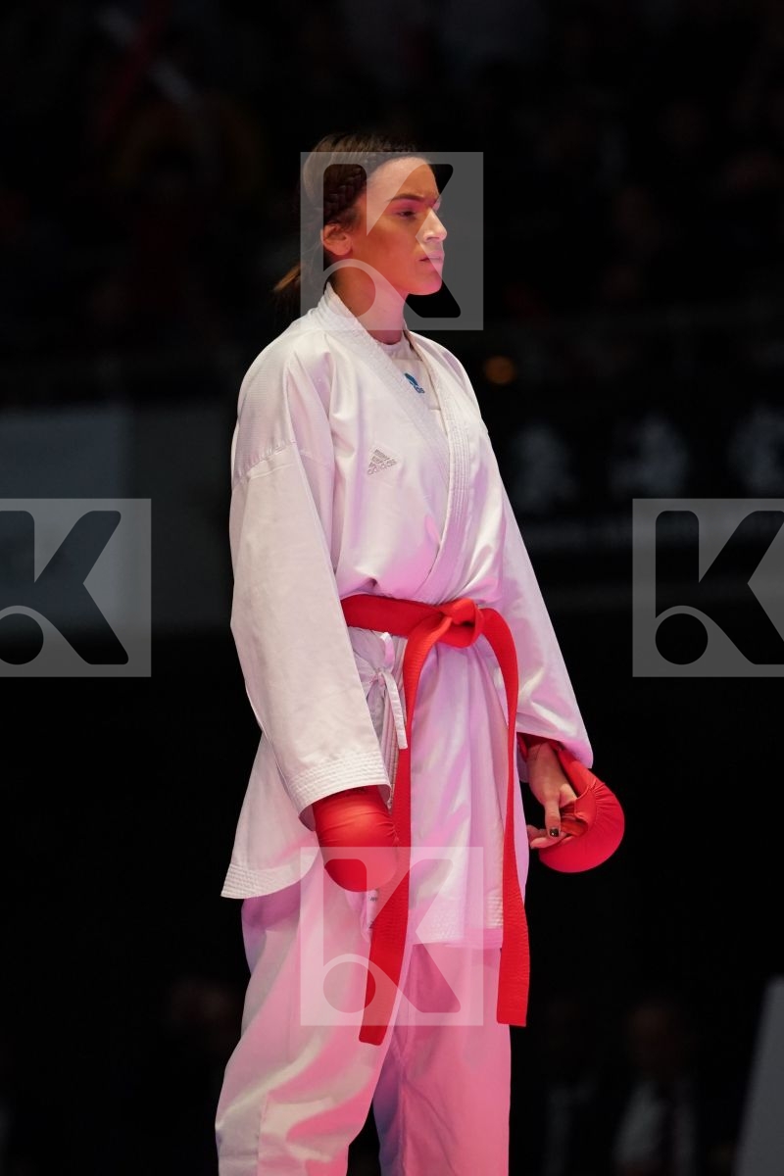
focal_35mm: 300
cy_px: 588
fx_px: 9799
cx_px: 392
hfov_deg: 4.6
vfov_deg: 6.9
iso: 4000
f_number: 2.8
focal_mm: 200
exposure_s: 1/1000
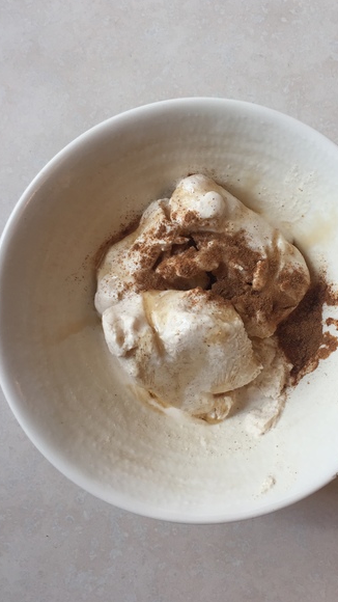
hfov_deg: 35.3
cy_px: 300
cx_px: 222
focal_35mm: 33
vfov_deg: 59.5
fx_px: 526
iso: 40
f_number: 2.2
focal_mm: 4.15
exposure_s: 1/60
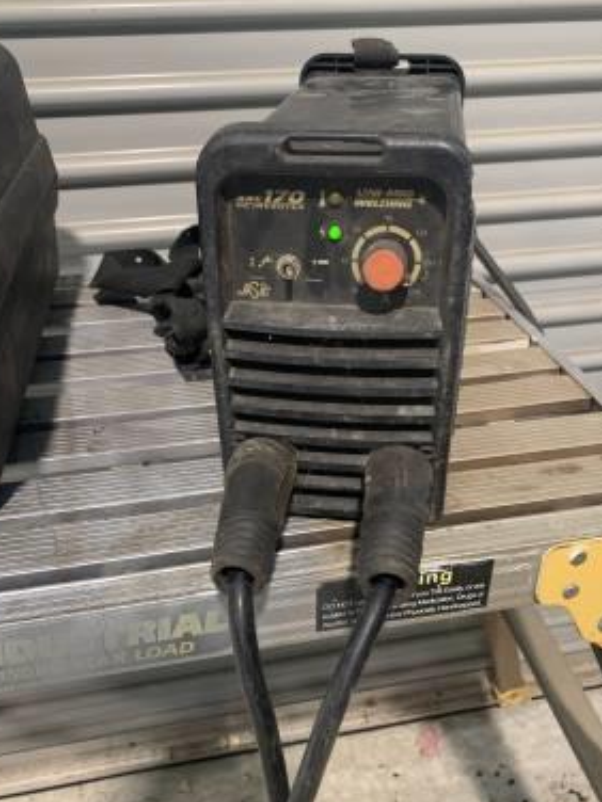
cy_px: 452
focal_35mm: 31
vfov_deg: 58.2
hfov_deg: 45.4
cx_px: 327
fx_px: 719
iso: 125
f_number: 1.8
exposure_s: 1/50
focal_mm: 4.2
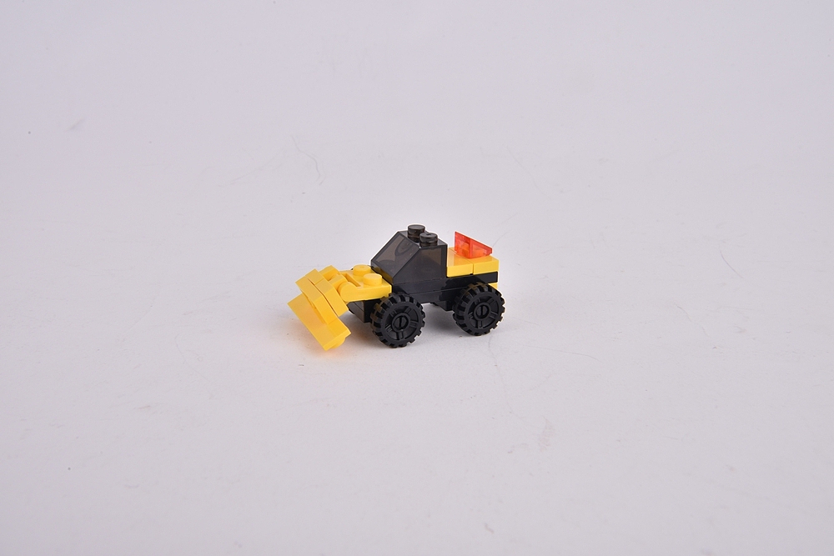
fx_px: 973
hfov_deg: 46.4
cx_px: 417
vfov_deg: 31.9
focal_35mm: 42
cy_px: 278
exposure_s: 1/125
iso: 100
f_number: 22
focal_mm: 42
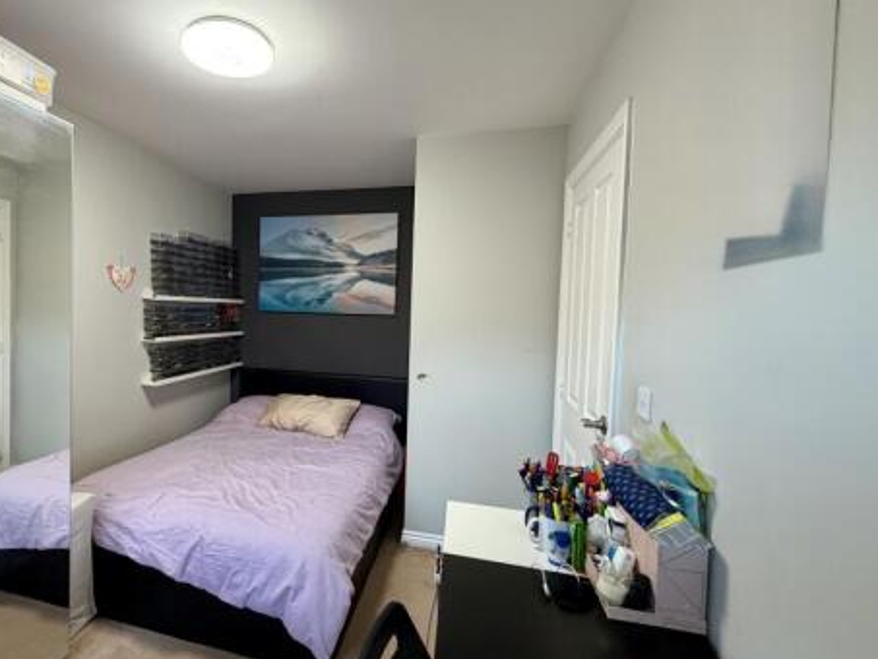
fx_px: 457
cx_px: 336
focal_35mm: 18
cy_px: 330
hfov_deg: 86.2
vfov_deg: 71.6
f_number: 2.2
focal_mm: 2.22
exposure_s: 1/50
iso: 200
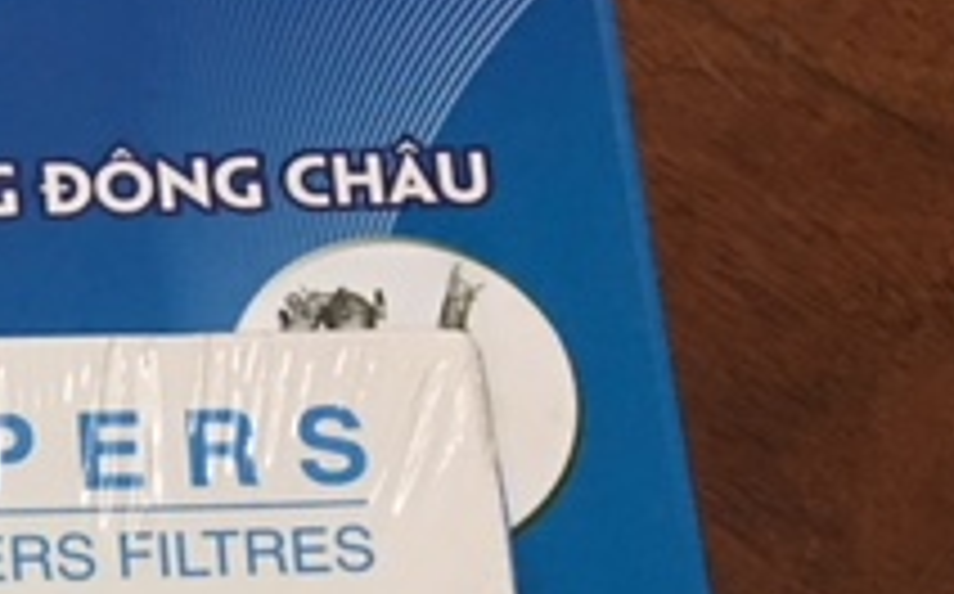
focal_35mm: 93
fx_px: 2415
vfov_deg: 12.9
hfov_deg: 20.1
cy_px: 1012
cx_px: -346
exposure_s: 1/17
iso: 100
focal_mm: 4.15
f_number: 2.2
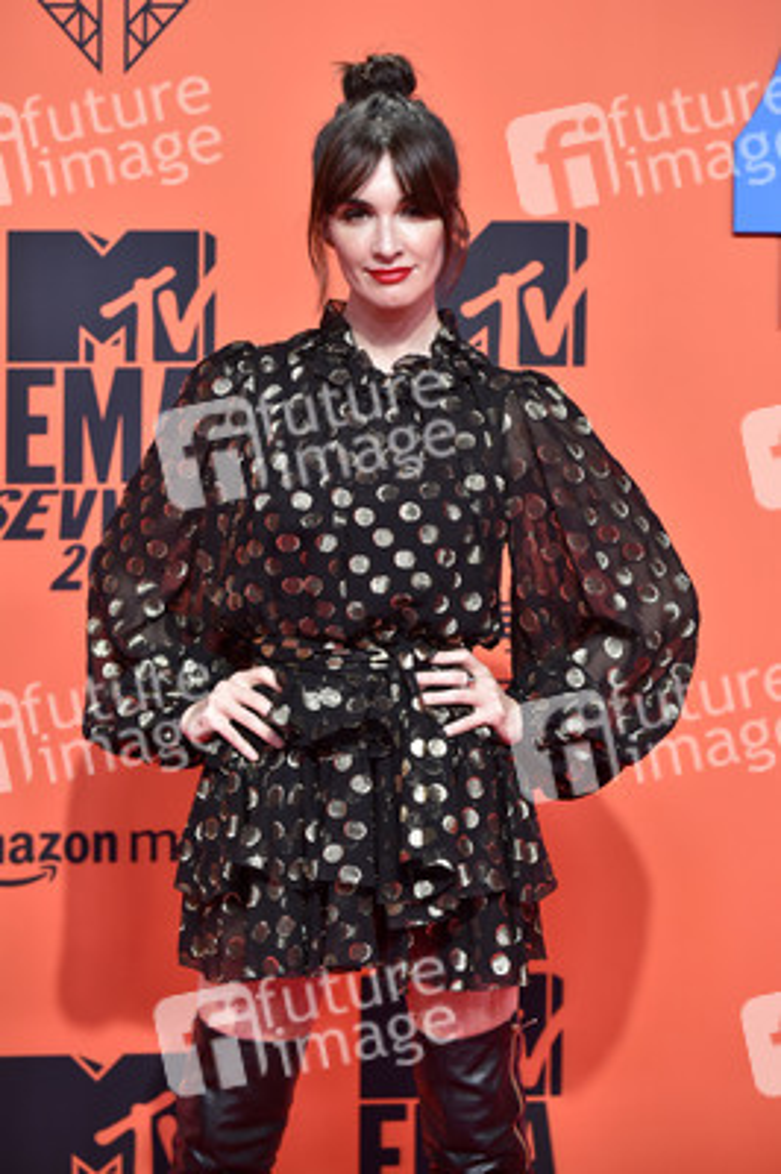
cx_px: 390
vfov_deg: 10.3
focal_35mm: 200
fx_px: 6519
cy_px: 587
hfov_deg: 6.9
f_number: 3.5
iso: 2000
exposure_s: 1/250
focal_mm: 200
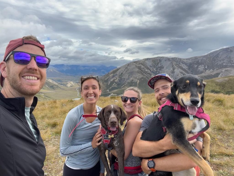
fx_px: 155
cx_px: 117
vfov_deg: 58.9
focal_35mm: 23
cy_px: 88
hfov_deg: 73.9
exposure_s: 1/636
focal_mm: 2.71
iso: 32
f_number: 2.2
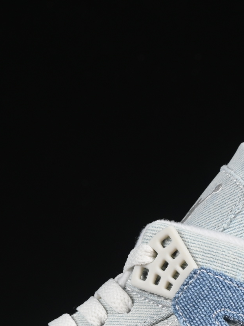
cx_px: 122
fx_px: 2276
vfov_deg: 8.1
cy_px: 349
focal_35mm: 242
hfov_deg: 6.1
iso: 160
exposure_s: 1/80
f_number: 8
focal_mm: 50
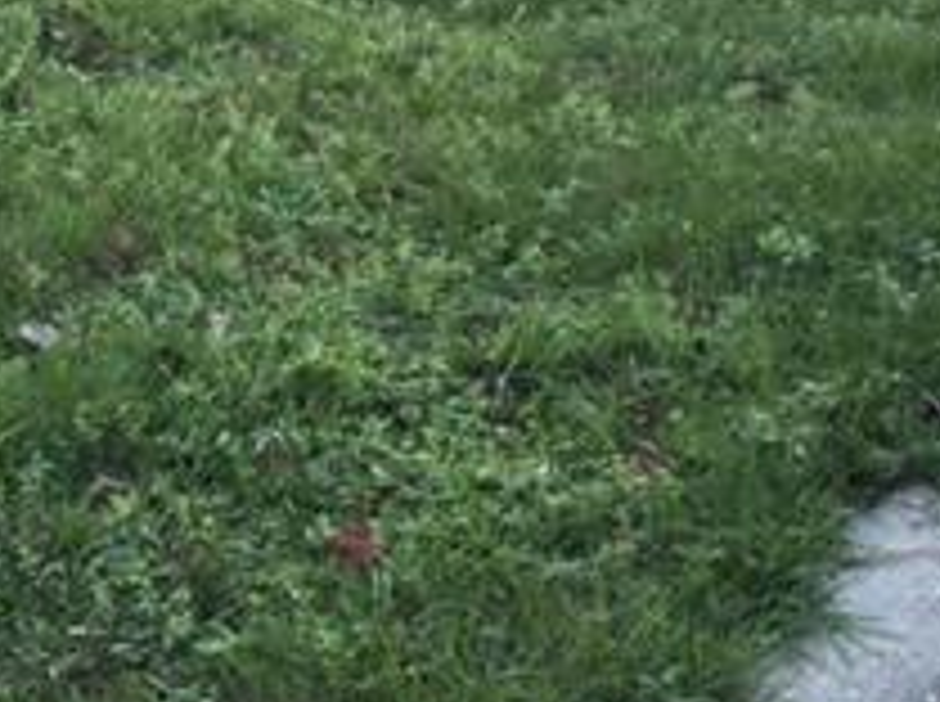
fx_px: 2413
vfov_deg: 16.2
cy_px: -32
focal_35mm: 89
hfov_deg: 22.0
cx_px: 468
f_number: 2.2
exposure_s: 1/60
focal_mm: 4.15
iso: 32
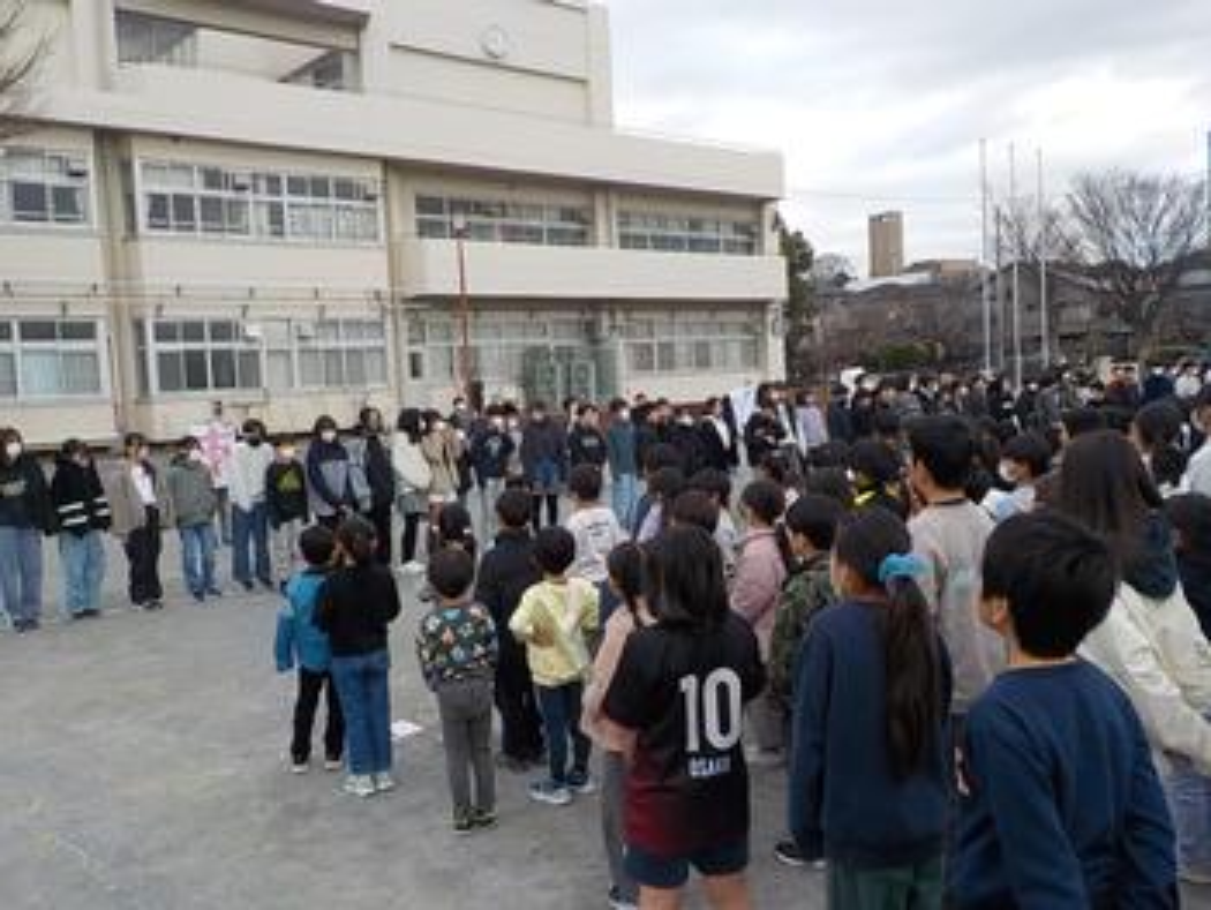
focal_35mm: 30
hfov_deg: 59.9
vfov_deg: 46.8
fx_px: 1050
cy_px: 455
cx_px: 606
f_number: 3.3
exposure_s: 1/400
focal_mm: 4.1
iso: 125
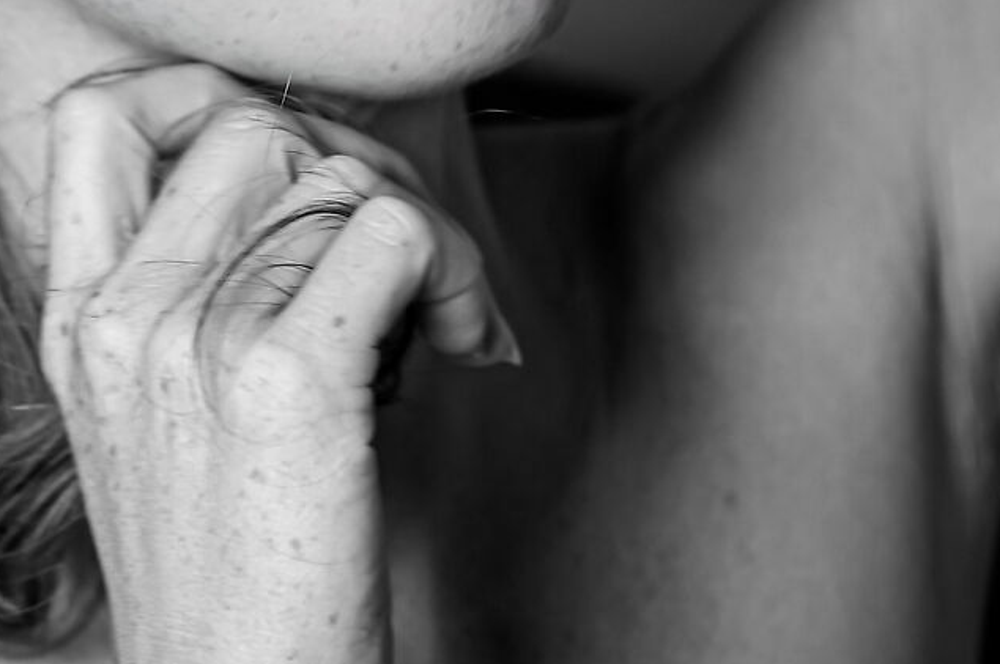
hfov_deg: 10.9
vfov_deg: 7.2
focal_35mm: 189
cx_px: 268
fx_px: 5245
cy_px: -95
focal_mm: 50
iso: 320
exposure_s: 1/50
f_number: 2.8
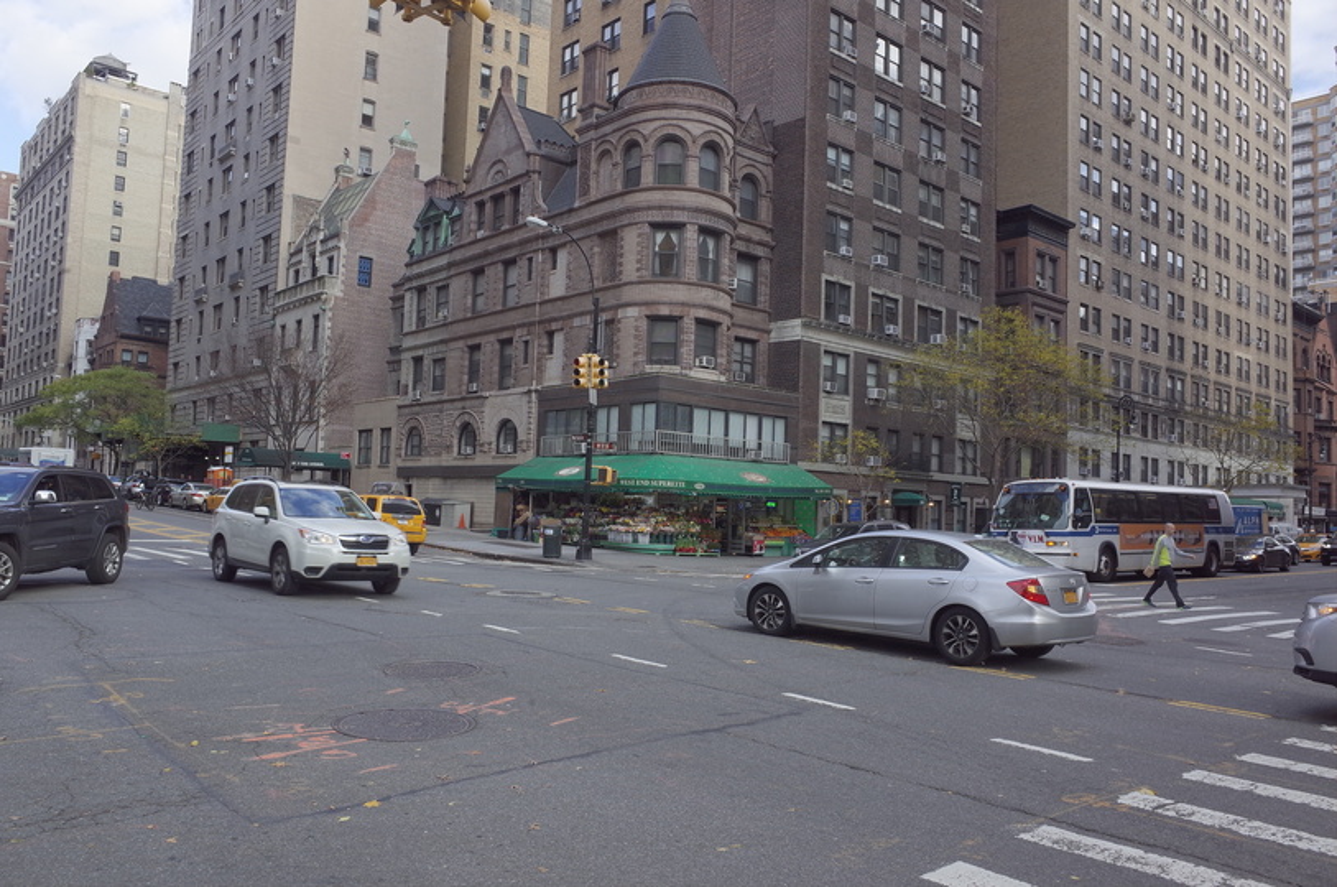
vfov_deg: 46.2
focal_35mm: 28
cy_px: 444
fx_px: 1038
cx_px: 668
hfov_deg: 65.6
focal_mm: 18.3
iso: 320
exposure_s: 1/125
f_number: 8
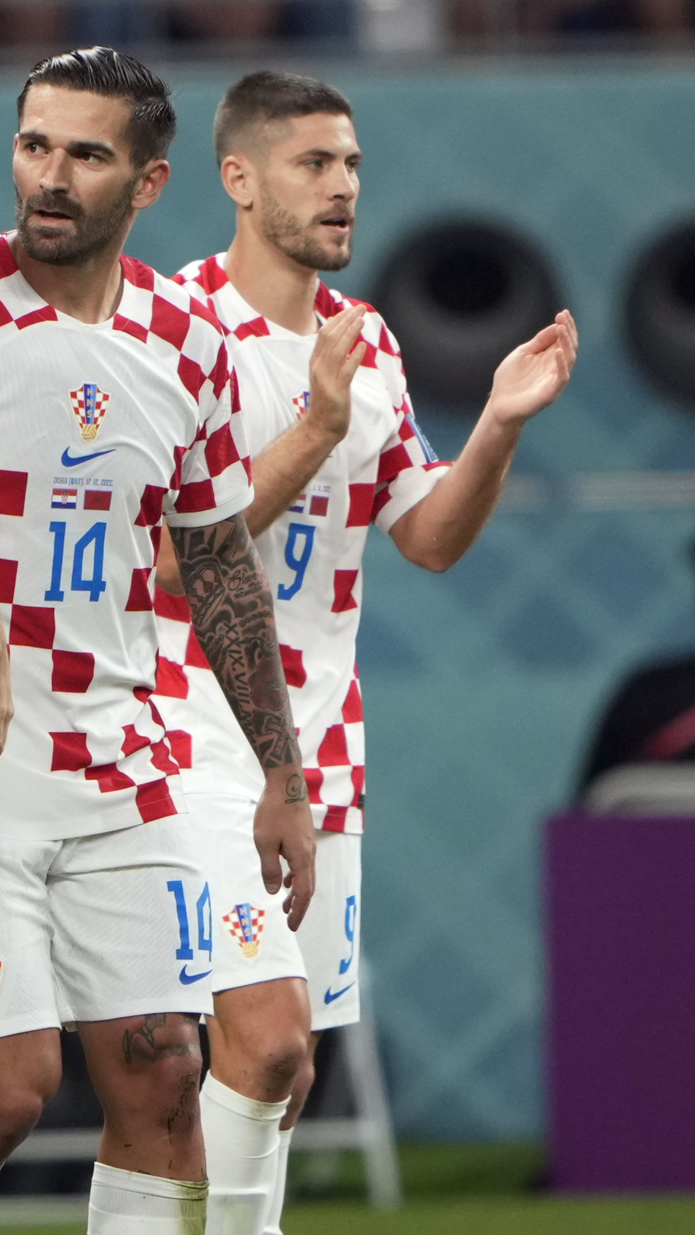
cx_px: -235
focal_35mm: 1622
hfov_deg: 0.7
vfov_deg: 1.3
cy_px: 527
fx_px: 53140
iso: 1000
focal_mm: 400
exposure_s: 1/1250
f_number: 2.8
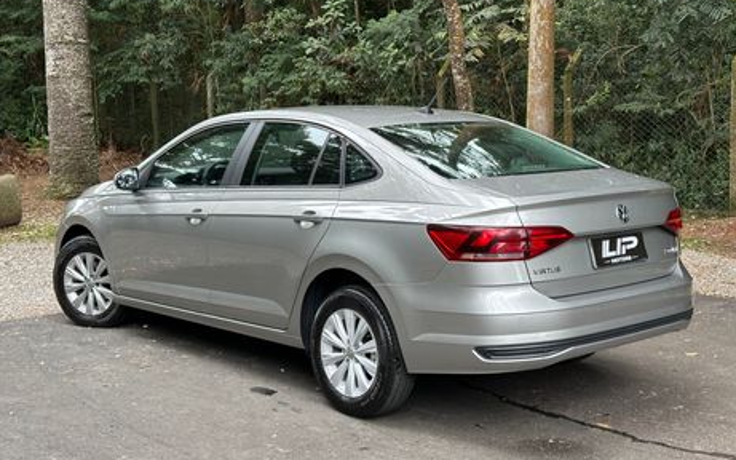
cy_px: 208
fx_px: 1043
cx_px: 372
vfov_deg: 24.9
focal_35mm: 52
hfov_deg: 38.9
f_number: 1.78
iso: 64
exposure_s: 1/232
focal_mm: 6.86
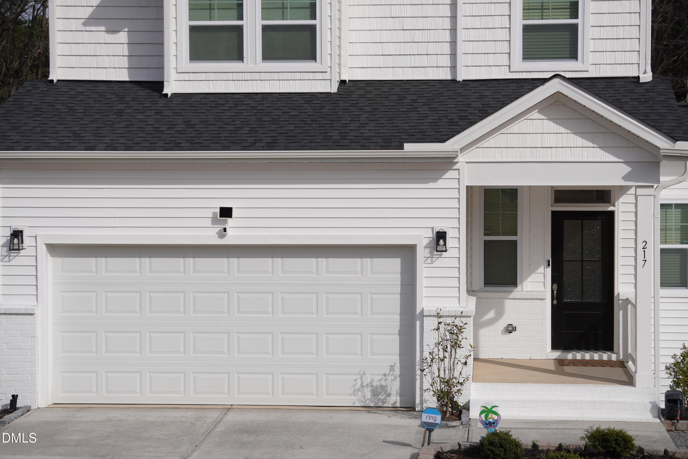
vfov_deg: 16.6
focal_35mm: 82
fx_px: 1577
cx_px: 344
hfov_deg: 24.6
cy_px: 230
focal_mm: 55
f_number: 5.6
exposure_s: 1/1250
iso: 100
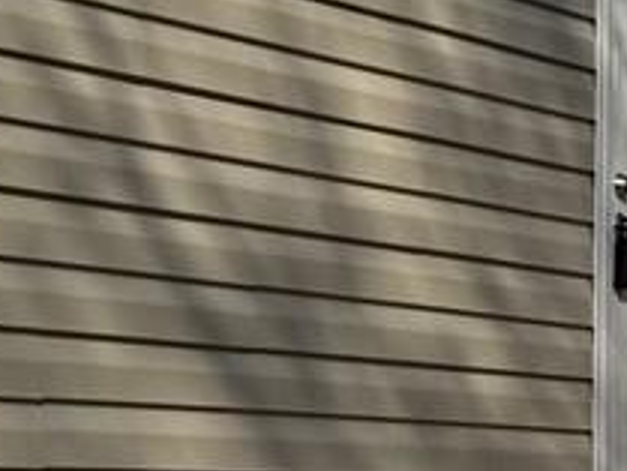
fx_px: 3335
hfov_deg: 10.6
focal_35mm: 184
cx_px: -93
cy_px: 90
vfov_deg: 8.1
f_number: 1.78
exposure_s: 1/9091
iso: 80
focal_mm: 6.76
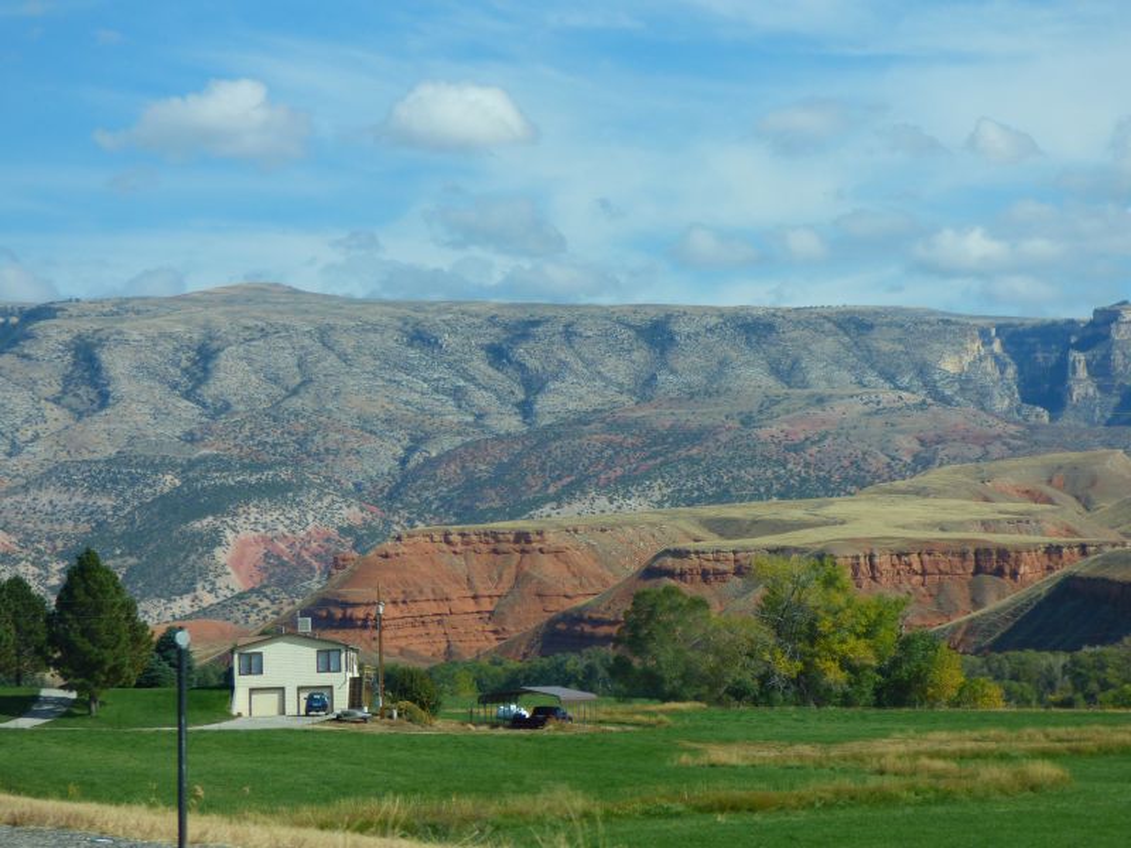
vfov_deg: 11.2
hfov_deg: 14.9
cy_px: 424
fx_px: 4313
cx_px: 566
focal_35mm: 132
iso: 100
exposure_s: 1/500
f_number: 5.1
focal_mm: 21.43
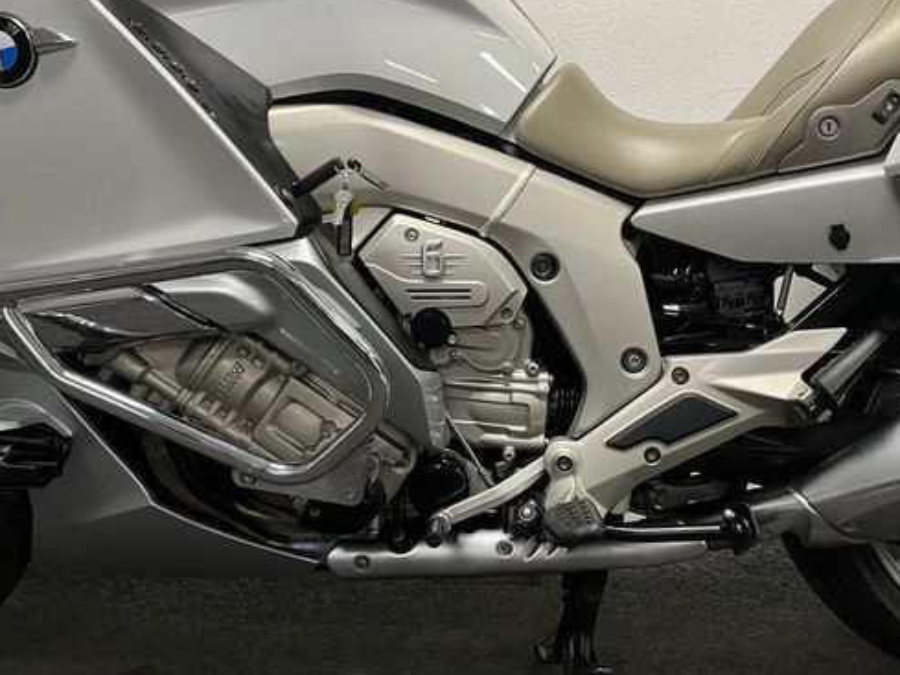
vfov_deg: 41.5
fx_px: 884
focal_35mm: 34
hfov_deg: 53.8
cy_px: 254
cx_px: 499
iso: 80
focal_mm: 5.1
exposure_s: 1/50
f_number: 1.6
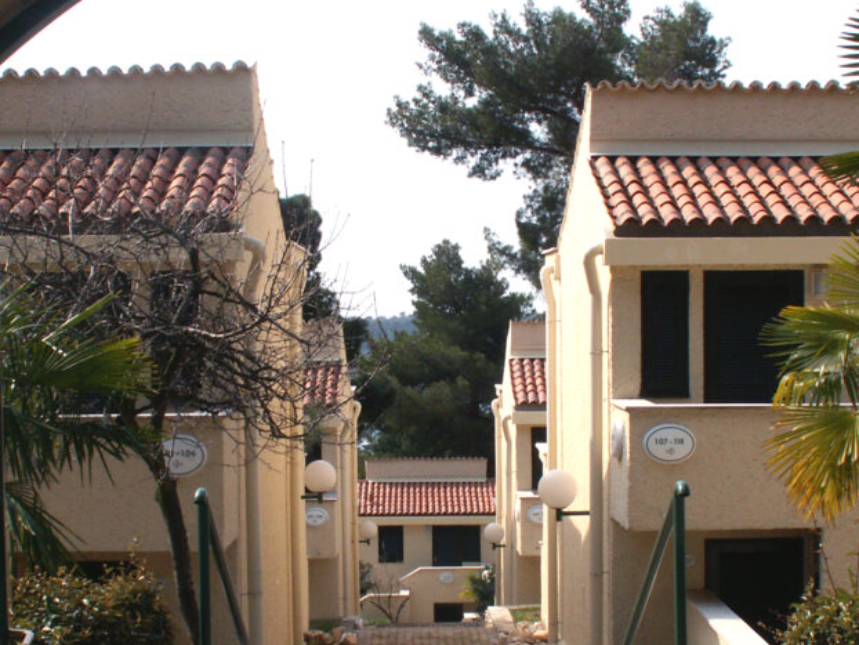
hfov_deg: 27.0
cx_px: 427
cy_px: 373
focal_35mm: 72
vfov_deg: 20.4
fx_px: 1787
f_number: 7.1
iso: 50
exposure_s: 1/160
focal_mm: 6.98
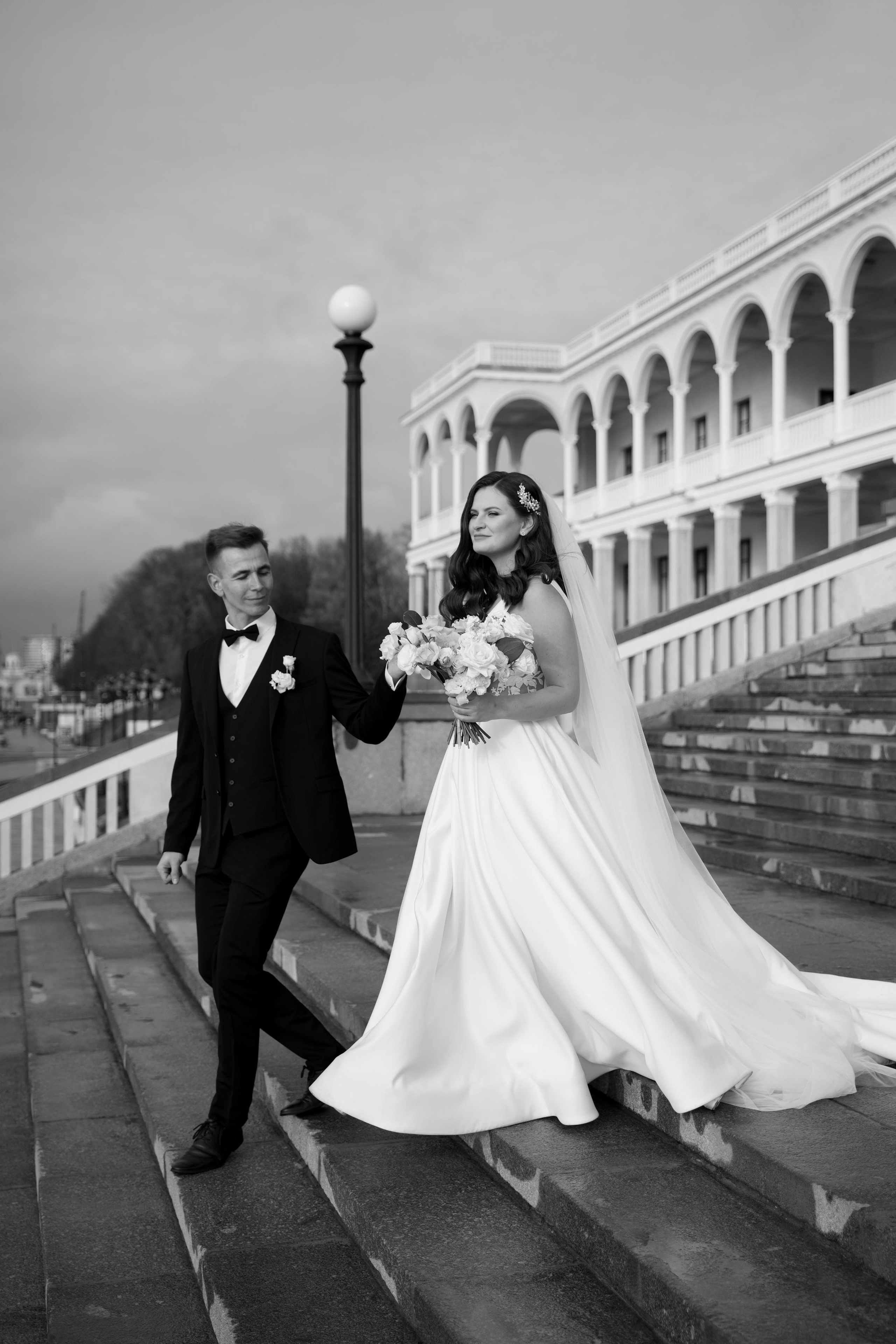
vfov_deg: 46.4
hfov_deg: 31.9
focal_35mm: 42
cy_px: 672
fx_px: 1568
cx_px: 448
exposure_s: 1/3200
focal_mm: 42
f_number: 2.8
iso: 160
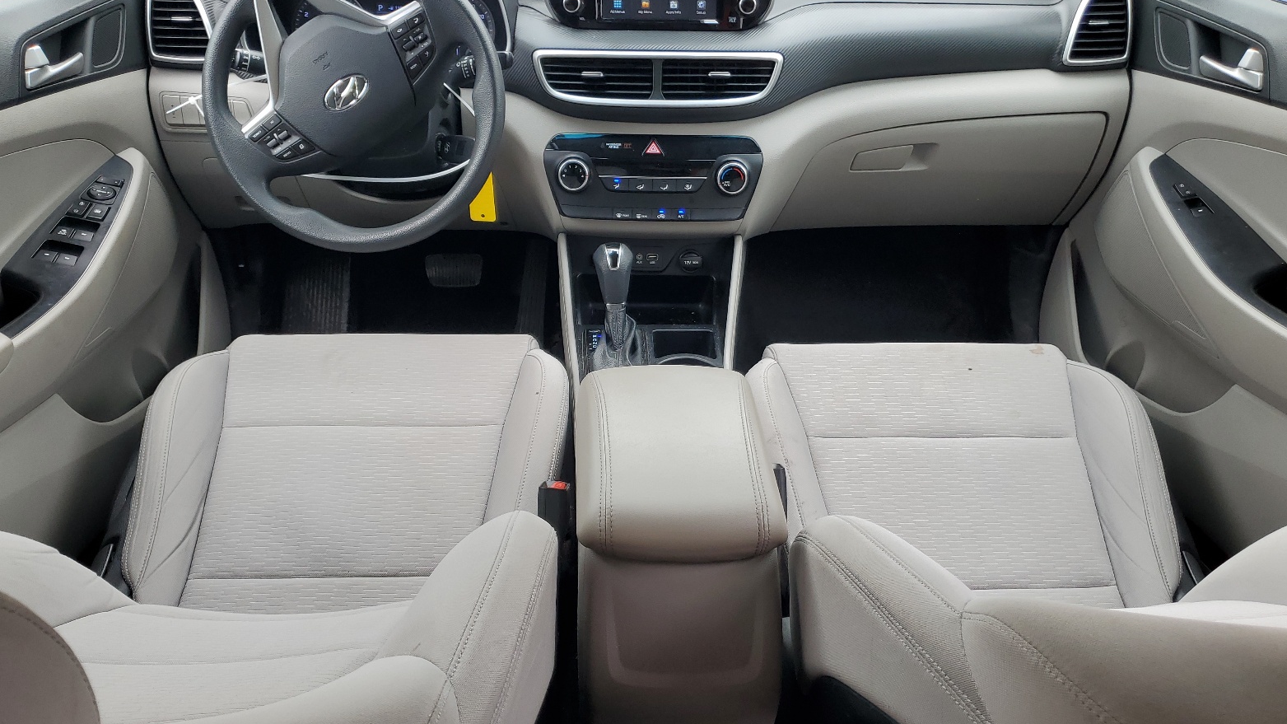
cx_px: 646
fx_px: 990
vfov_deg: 40.2
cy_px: 383
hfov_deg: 66.1
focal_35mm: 29
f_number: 1.5
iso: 50
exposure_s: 1/213
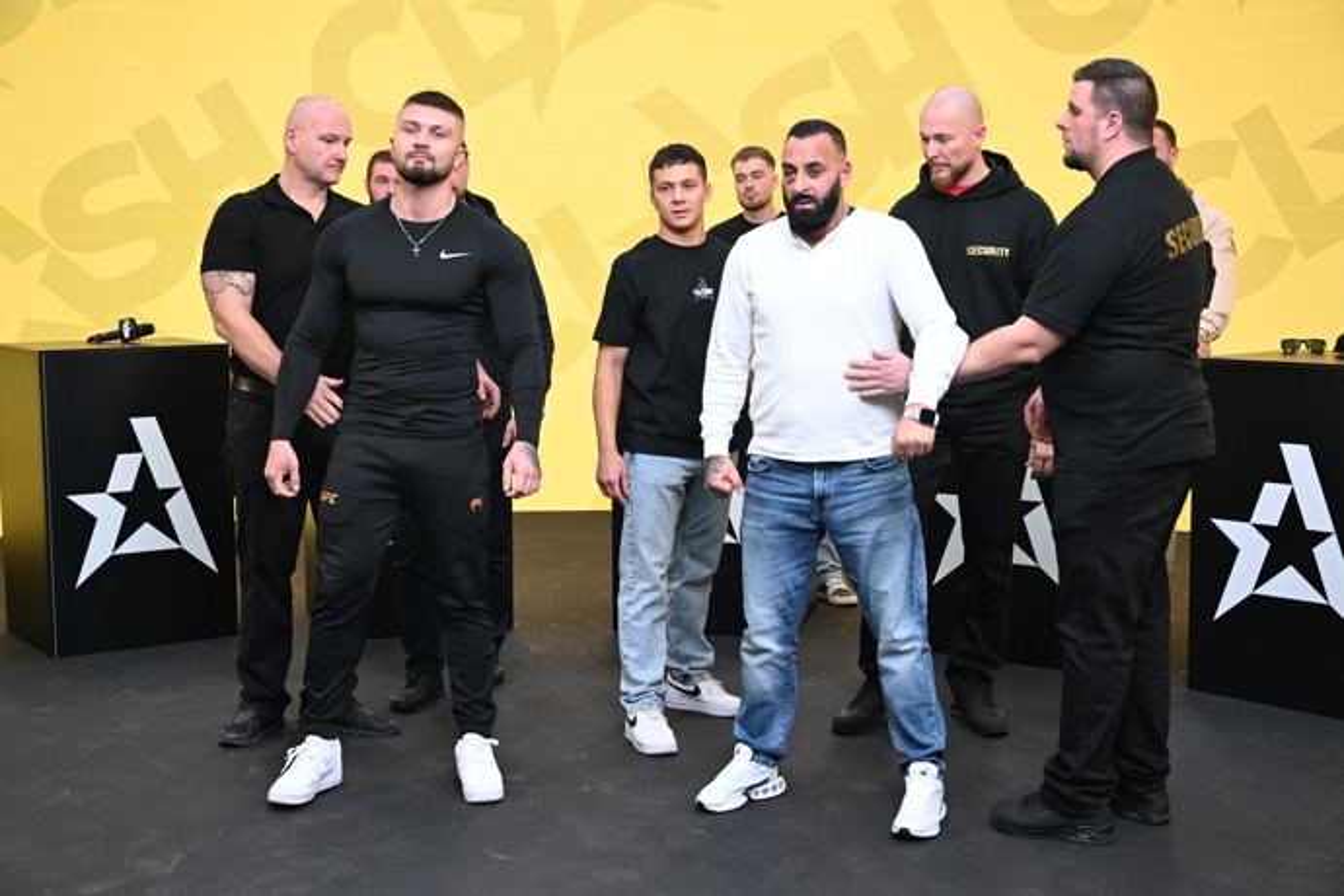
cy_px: 448
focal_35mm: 50
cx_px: 672
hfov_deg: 39.6
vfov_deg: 27.0
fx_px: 1867
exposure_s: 1/250
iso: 2500
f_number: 4.5
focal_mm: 50
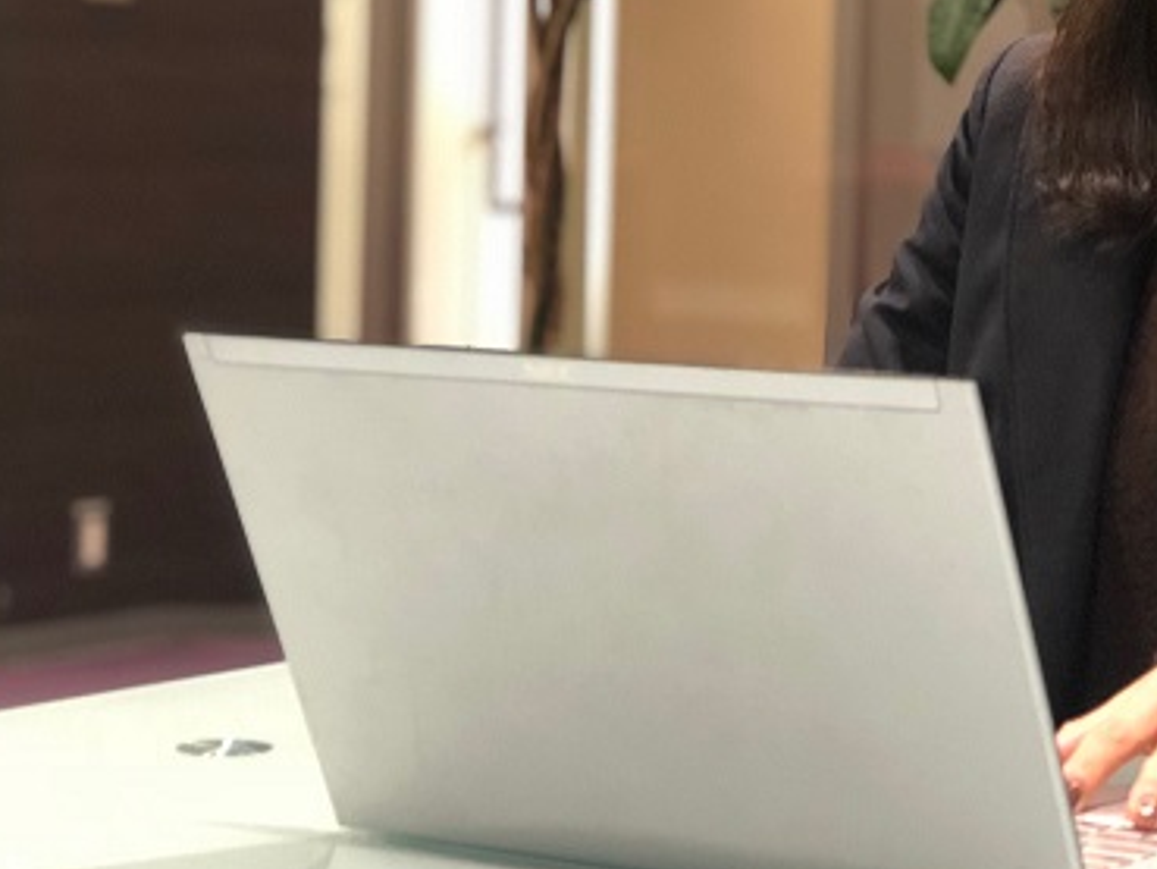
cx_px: 912
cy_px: 191
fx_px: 3644
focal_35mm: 109
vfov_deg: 13.5
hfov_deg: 17.9
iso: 500
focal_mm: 6.6
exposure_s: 1/33
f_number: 2.8
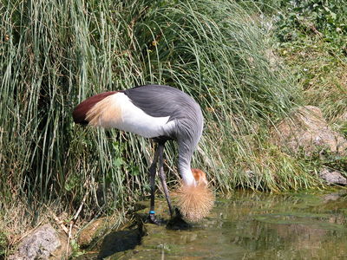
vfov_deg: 10.0
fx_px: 1484
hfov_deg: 13.3
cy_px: 130
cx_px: 174
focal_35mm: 148
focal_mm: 37.7
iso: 100
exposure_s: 1/292
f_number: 5.5
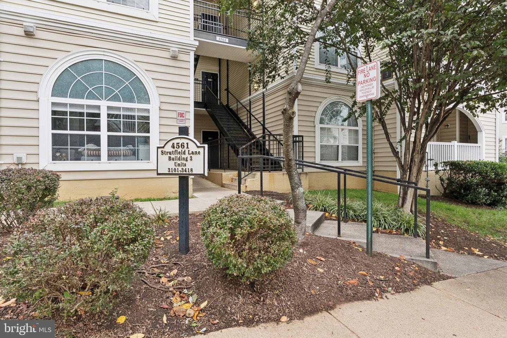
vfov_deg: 67.4
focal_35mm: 18
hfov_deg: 90.0
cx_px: 254
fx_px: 253
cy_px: 169
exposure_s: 1/125
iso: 640
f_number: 9
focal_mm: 12.3
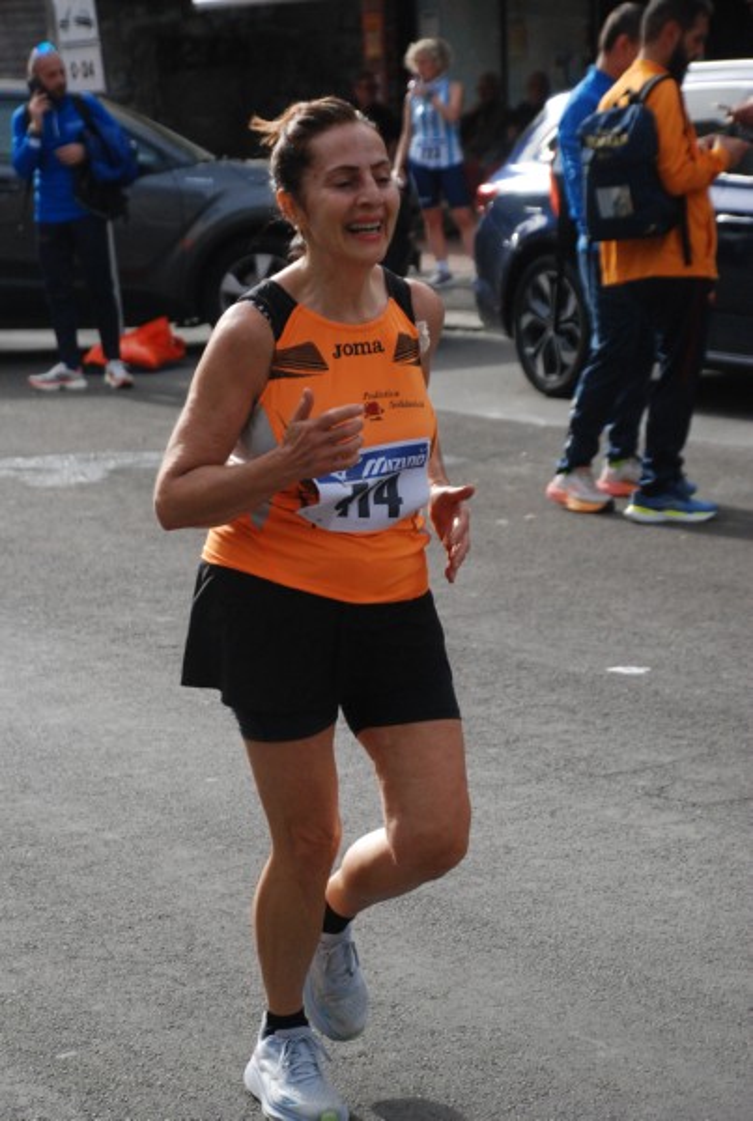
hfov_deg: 13.1
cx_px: 376
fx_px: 3277
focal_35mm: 105
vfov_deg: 19.4
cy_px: 560
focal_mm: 70
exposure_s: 1/1250
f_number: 5.6
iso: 1000
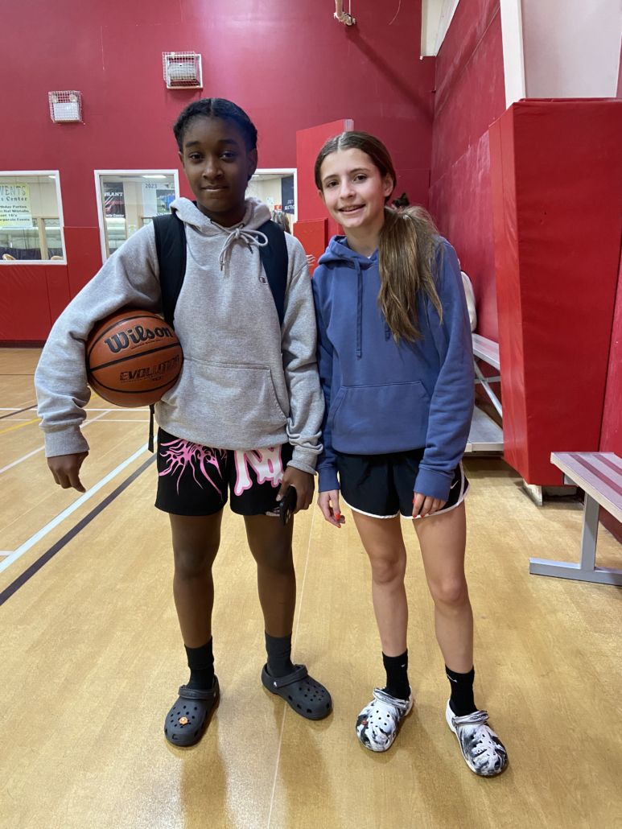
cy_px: 414
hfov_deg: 53.1
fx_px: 623
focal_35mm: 26
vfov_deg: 67.3
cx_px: 311
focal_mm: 4.25
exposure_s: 1/60
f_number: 1.8
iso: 400
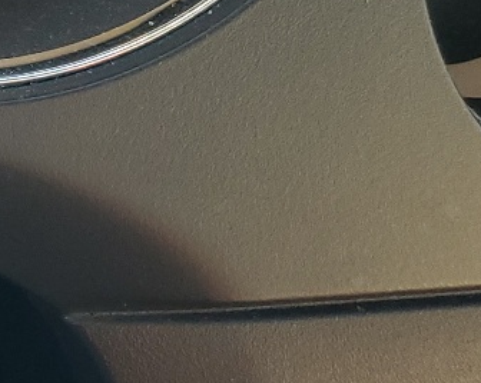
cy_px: -329
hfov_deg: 13.8
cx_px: -448
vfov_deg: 11.7
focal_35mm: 121
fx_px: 1721
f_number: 1.5
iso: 84
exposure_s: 1/120
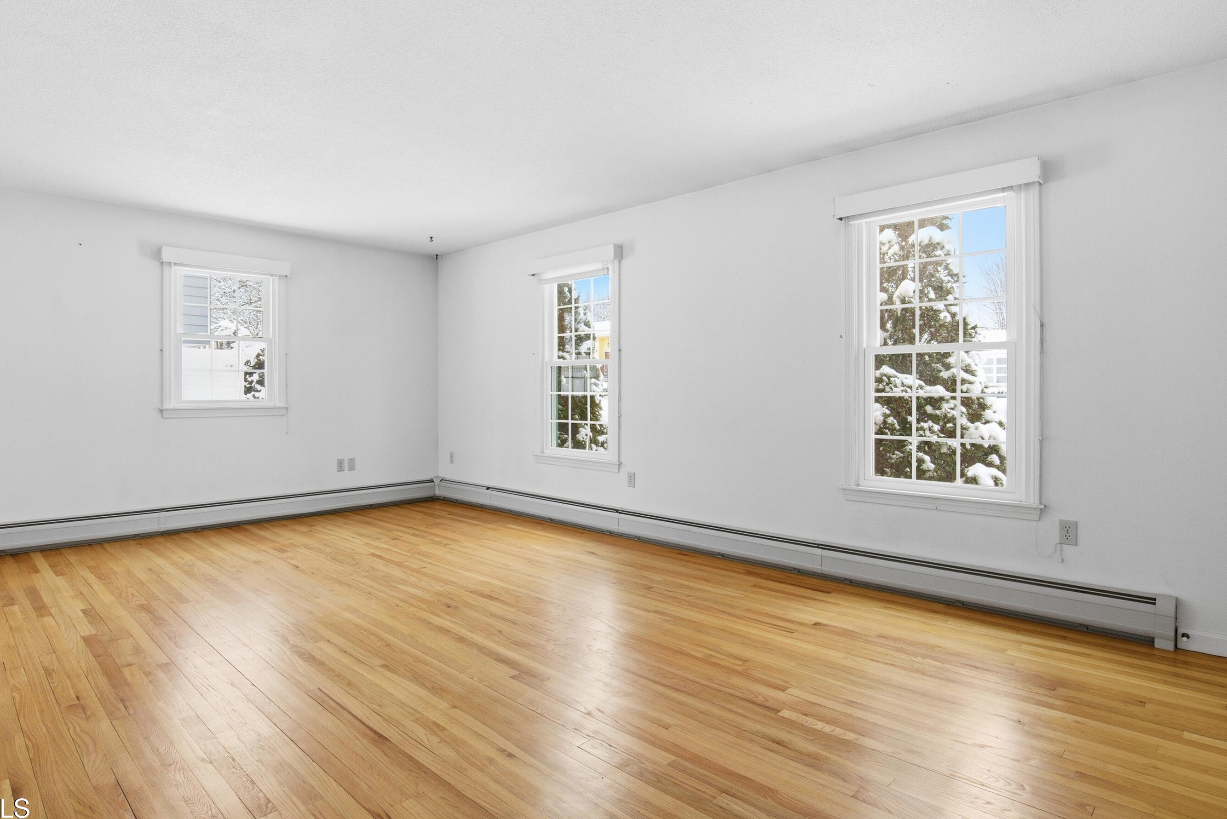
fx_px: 633
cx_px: 557
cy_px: 390
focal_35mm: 19
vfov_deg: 65.8
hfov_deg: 88.0
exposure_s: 1/250
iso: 800
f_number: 7.1
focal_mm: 11
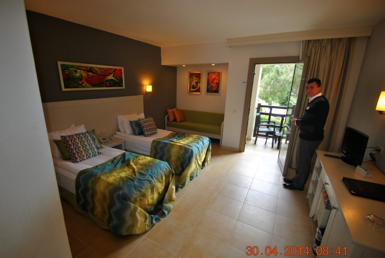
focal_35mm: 16
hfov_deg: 96.6
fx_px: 171
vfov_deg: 73.9
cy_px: 134
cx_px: 181
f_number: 3.5
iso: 200
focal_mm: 10
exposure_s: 1/60
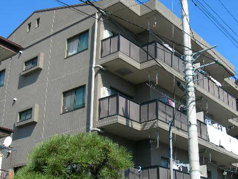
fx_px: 378
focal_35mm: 55
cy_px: 110
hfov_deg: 34.7
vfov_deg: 26.5
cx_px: 153
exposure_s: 1/280
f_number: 4.8
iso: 50
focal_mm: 7.8
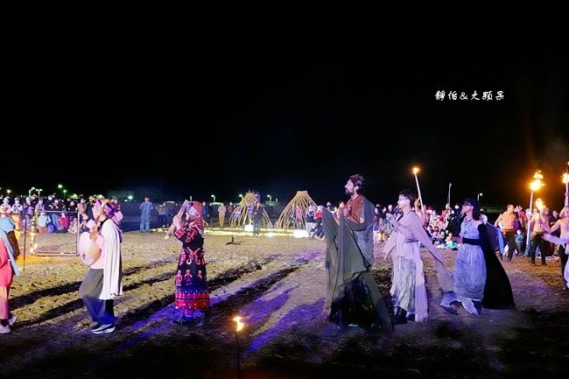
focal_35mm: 46
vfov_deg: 29.2
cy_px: 190
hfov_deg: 42.8
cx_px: 284
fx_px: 727
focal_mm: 17.19
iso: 6400
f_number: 4
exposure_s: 1/50
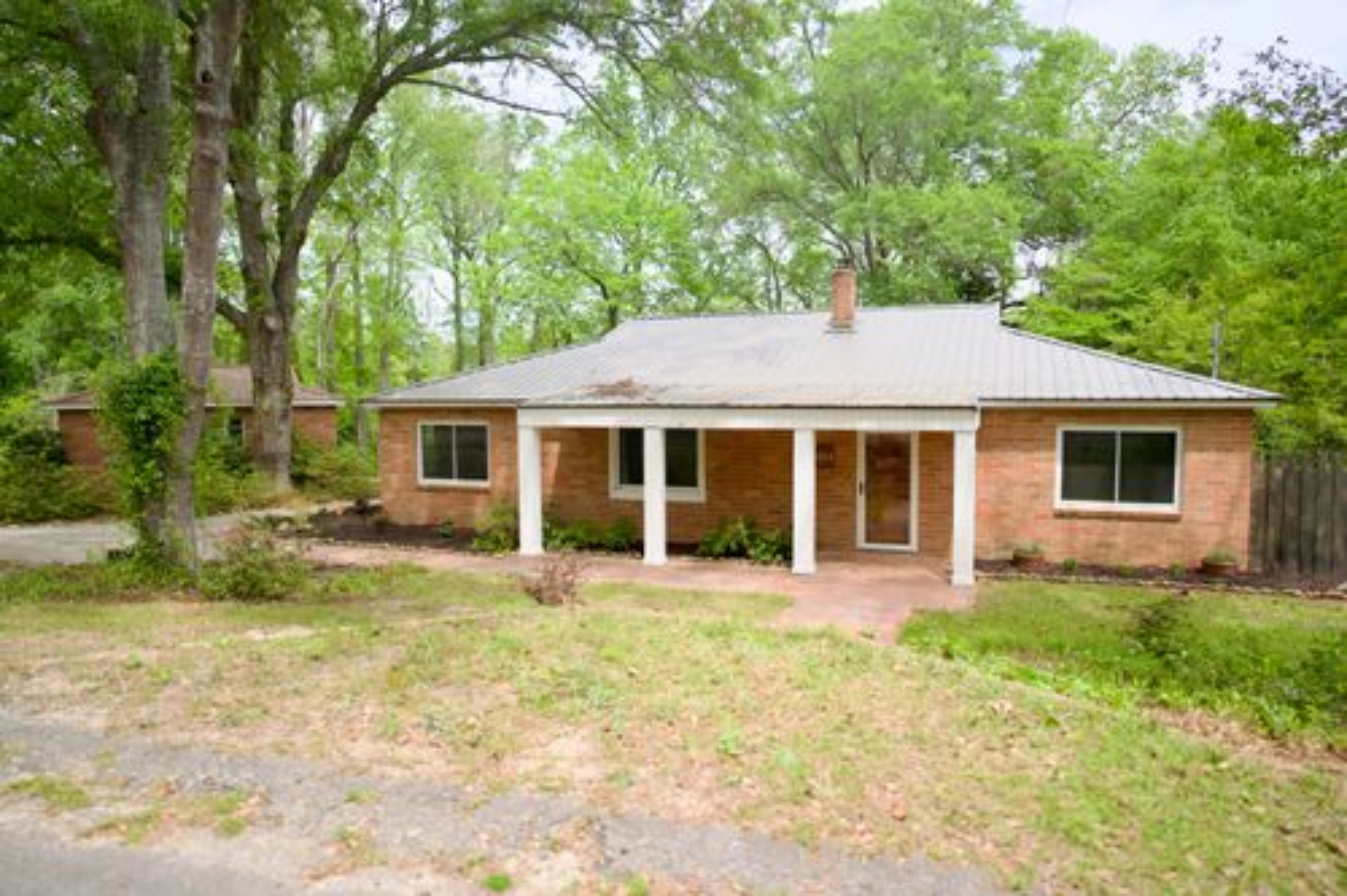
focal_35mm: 24
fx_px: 898
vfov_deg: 53.1
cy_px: 448
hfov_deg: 73.8
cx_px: 674
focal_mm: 24
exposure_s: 1/4000
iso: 100
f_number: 1.6
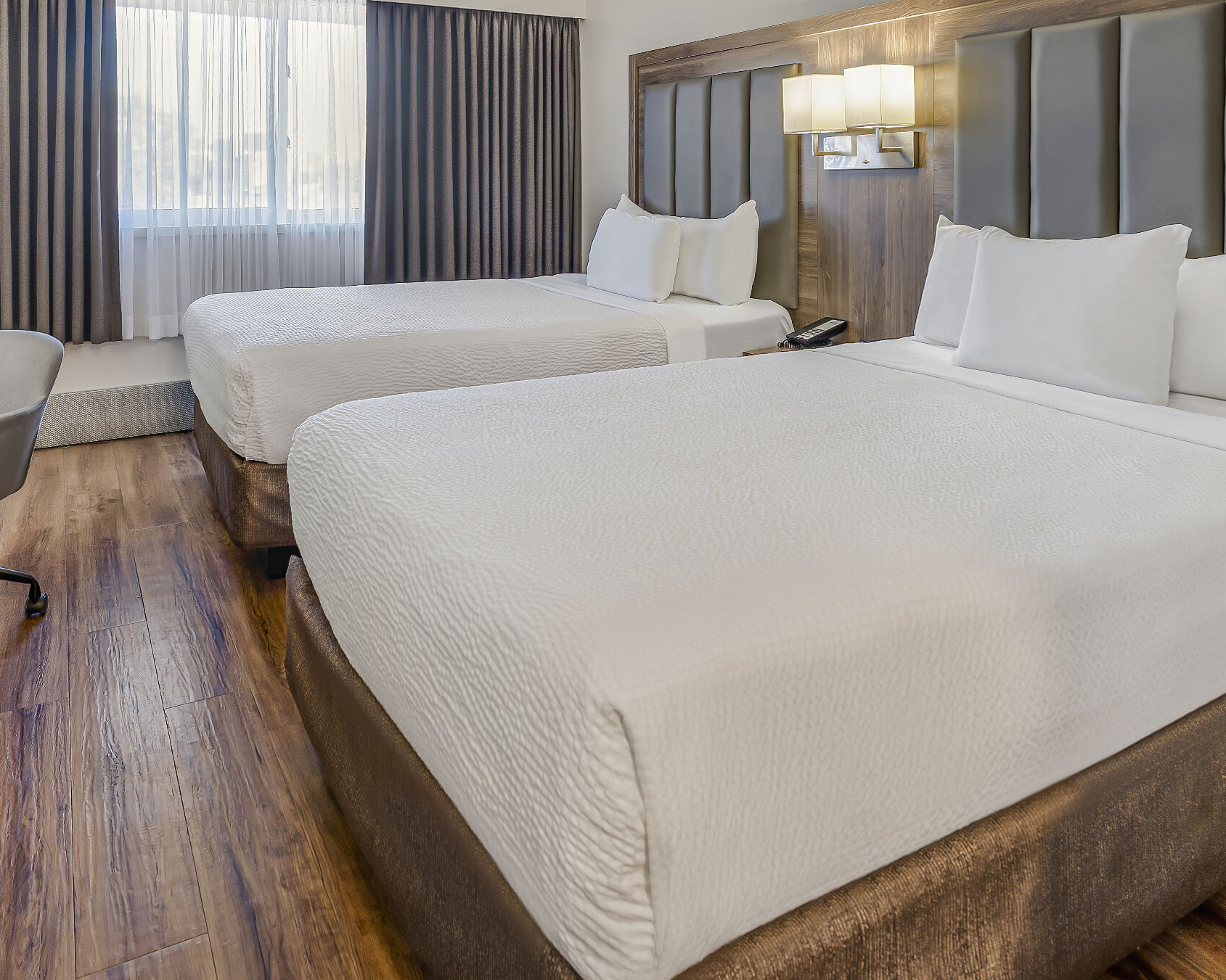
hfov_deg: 67.7
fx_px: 913
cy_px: 320
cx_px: 610
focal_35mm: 25
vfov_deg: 55.2
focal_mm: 15.1
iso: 200
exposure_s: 1/4
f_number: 6.3
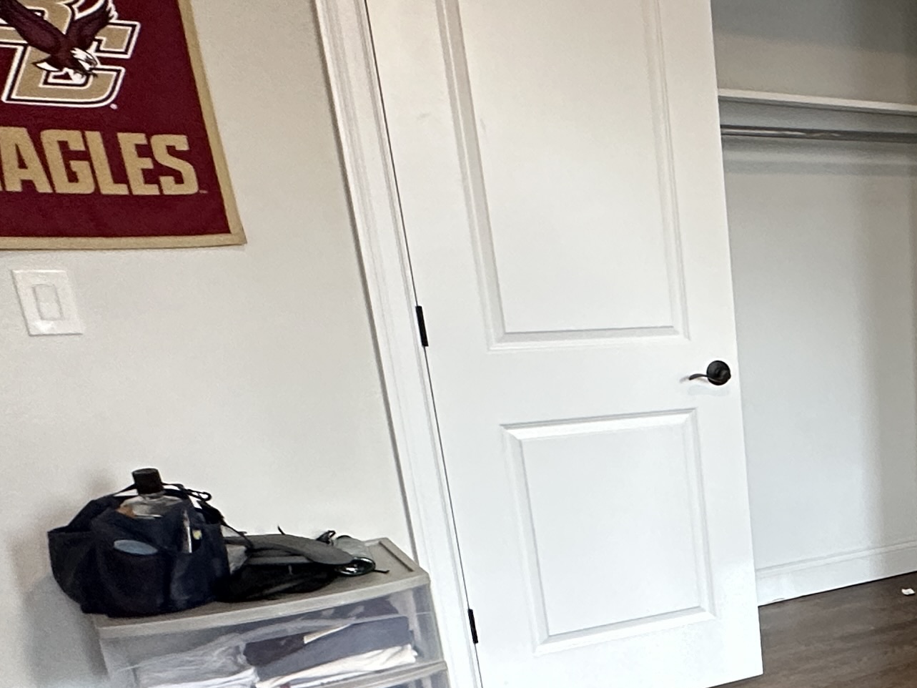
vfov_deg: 31.3
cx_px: 1121
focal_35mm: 44
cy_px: 624
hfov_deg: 34.0
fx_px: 1165
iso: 250
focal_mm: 2.22
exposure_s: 1/120
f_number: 2.2
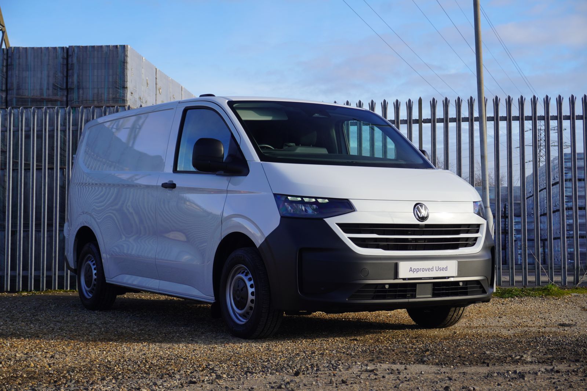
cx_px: 294
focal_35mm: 62
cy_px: 196
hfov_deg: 32.7
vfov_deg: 22.0
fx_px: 1002
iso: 100
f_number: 8
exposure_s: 1/125
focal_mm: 41
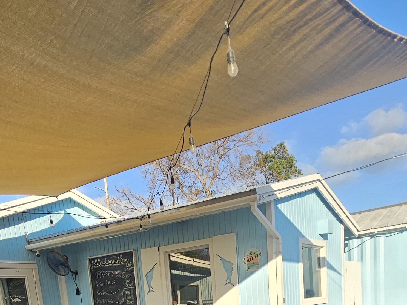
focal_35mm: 35
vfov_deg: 30.8
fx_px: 411
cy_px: 406
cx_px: 203
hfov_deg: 52.6
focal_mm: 2.2
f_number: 2.2
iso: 50
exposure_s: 1/866
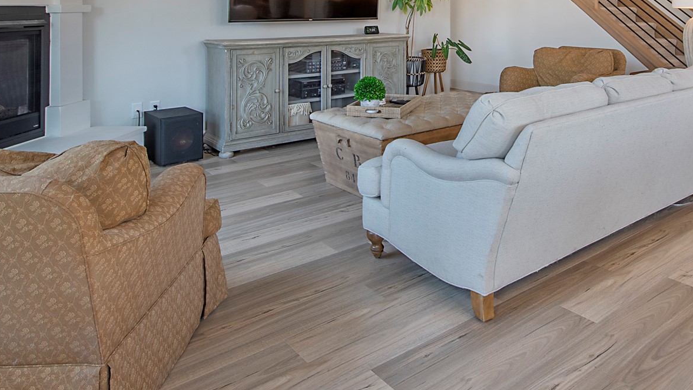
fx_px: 533
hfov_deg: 65.5
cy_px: 1
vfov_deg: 36.2
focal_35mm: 29
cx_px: 415
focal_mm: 10
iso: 100
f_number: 11
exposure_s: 1/5
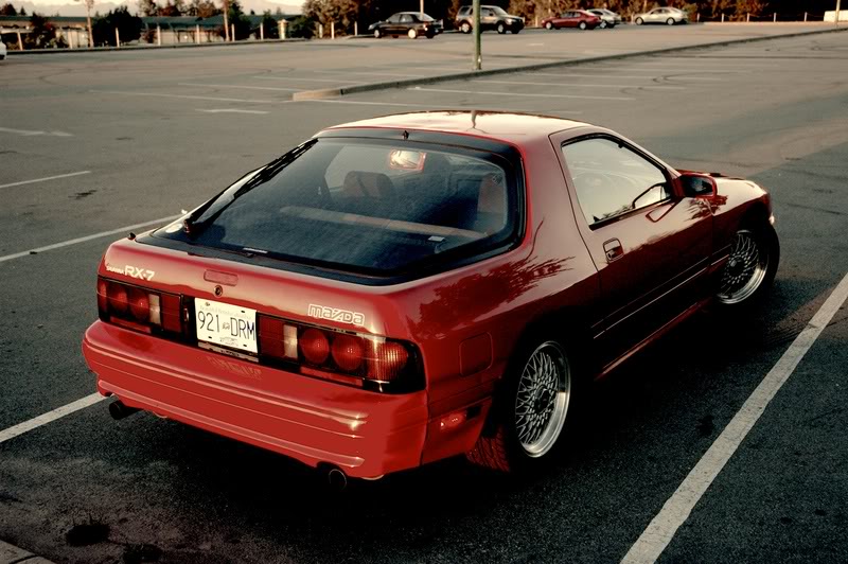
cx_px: 424
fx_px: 1024
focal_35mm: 44
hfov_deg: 45.0
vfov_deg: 30.8
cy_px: 282
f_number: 4
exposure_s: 1/200
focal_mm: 29
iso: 1000
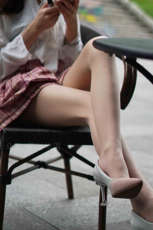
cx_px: 91
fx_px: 547
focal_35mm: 86
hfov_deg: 15.9
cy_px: 116
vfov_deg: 23.6
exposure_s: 1/5000
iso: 800
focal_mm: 50
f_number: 1.8
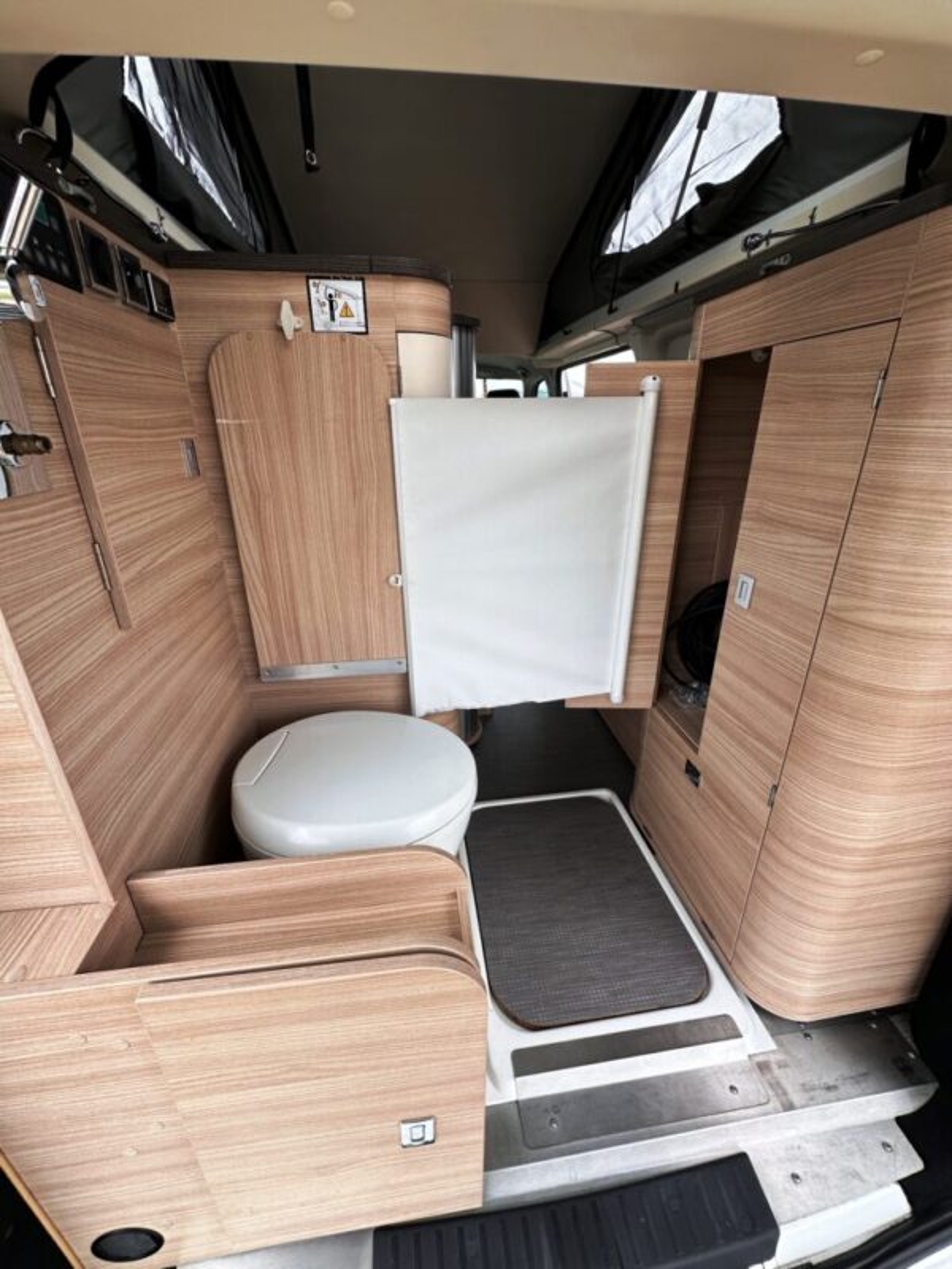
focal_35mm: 14
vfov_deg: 102.1
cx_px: 476
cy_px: 634
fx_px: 513
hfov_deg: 85.7
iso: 40
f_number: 2.2
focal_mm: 2.22
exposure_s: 1/346
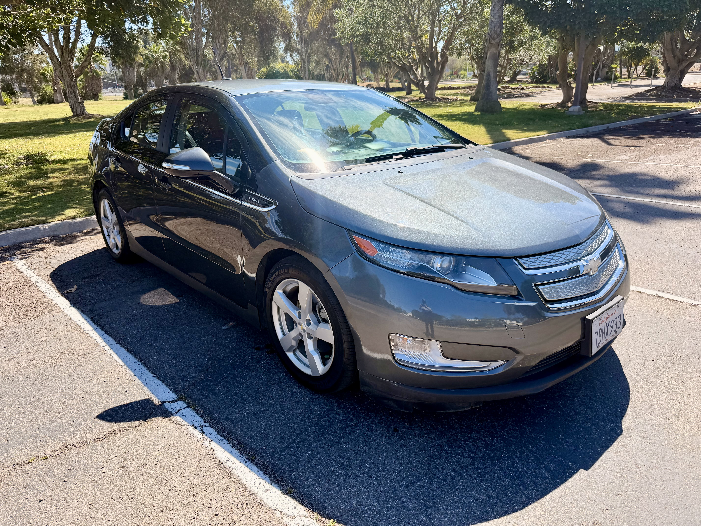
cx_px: 350
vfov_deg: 56.8
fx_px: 486
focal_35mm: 24
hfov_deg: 71.6
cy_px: 263
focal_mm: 6.76
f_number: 1.78
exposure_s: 1/2703
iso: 80
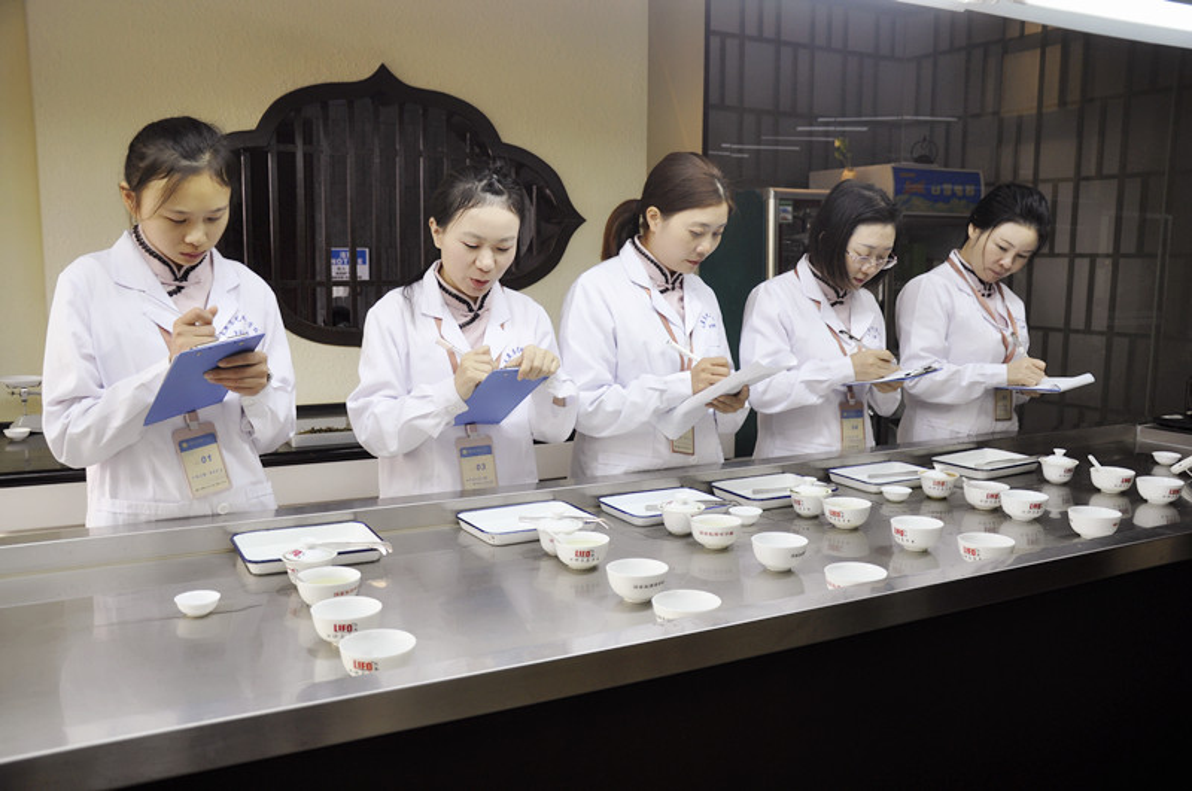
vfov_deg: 39.9
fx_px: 1091
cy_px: 396
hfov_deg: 57.3
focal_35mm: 33
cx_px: 596
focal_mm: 22
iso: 400
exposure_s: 1/60
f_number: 4
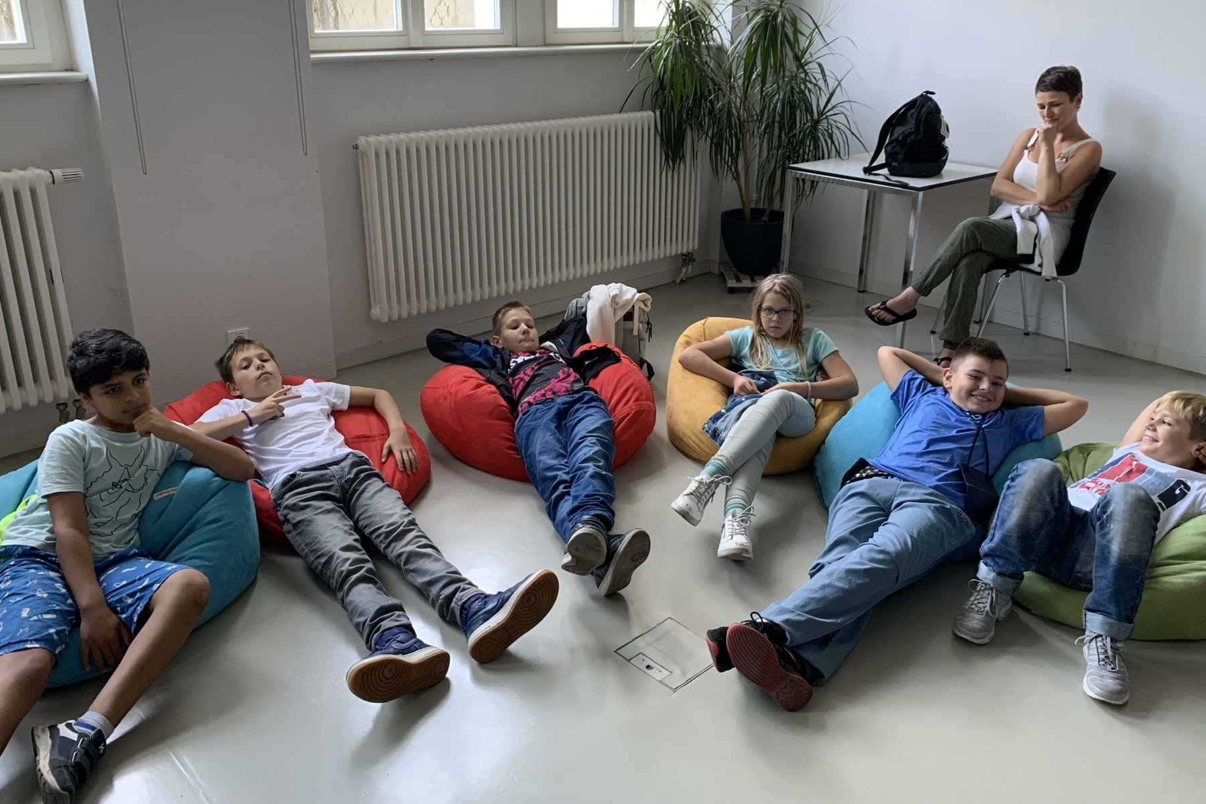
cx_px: 618
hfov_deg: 63.6
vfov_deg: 44.9
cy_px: 347
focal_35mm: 29
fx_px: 972
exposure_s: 1/60
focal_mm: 4.25
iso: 200
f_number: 1.8
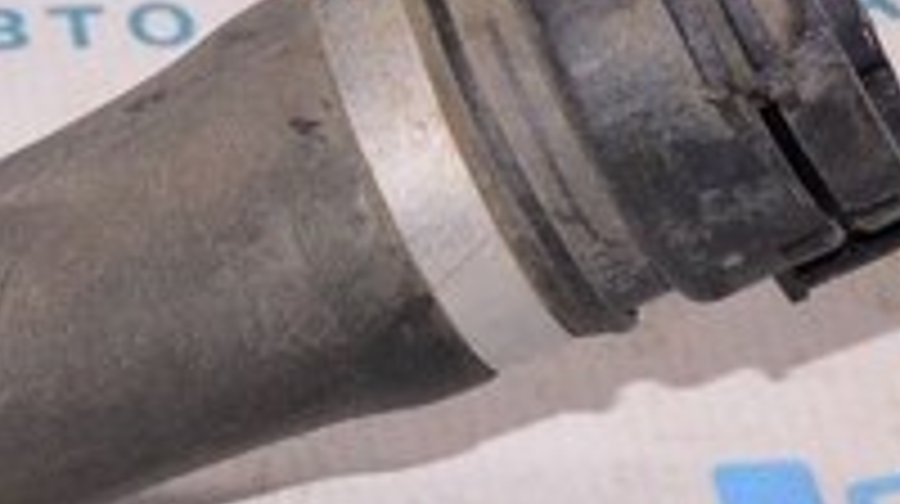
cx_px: -724
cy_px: 317
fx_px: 5571
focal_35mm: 234
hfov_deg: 8.8
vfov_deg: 5.2
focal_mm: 29
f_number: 8
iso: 1600
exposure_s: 1/200
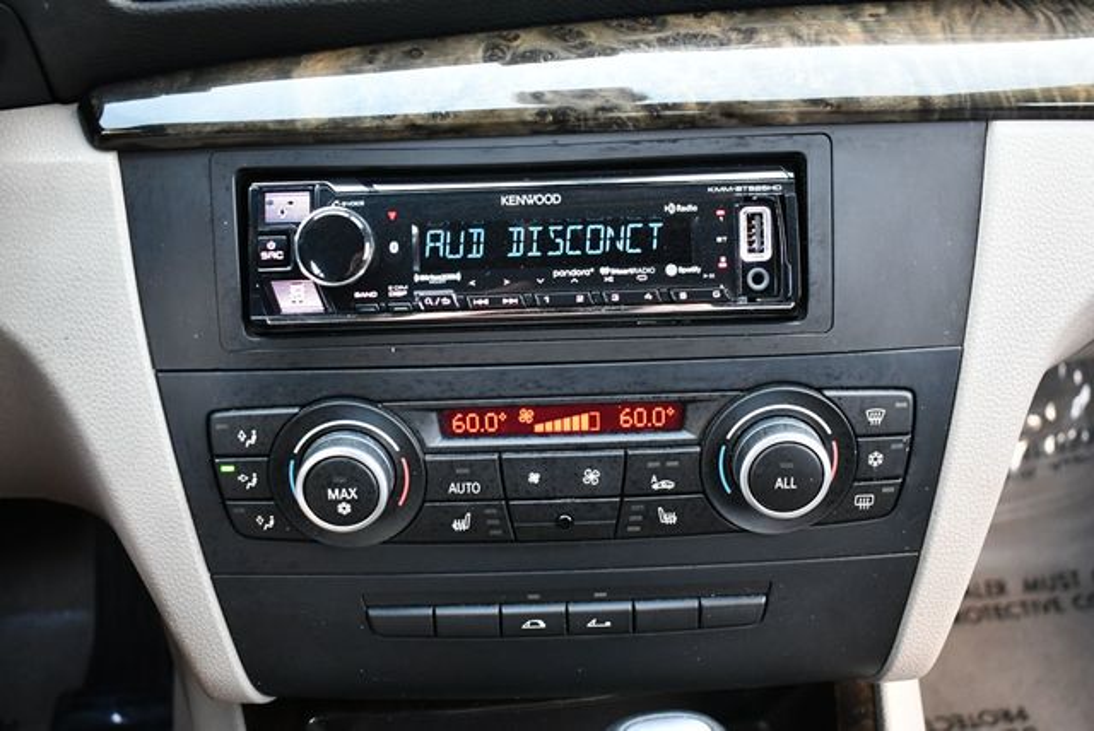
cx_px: 547
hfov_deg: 46.4
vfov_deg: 32.0
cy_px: 366
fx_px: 1277
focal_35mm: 42
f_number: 3.8
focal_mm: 21
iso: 1600
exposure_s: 1/125
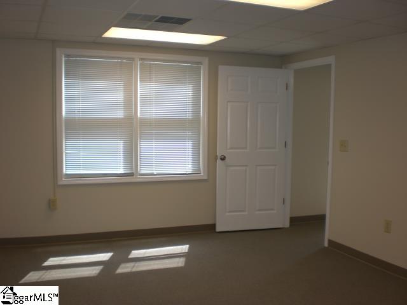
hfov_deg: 49.0
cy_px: 152
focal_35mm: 38
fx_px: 447
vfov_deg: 37.7
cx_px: 204
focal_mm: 6.3
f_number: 3.1
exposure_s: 1/100
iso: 50
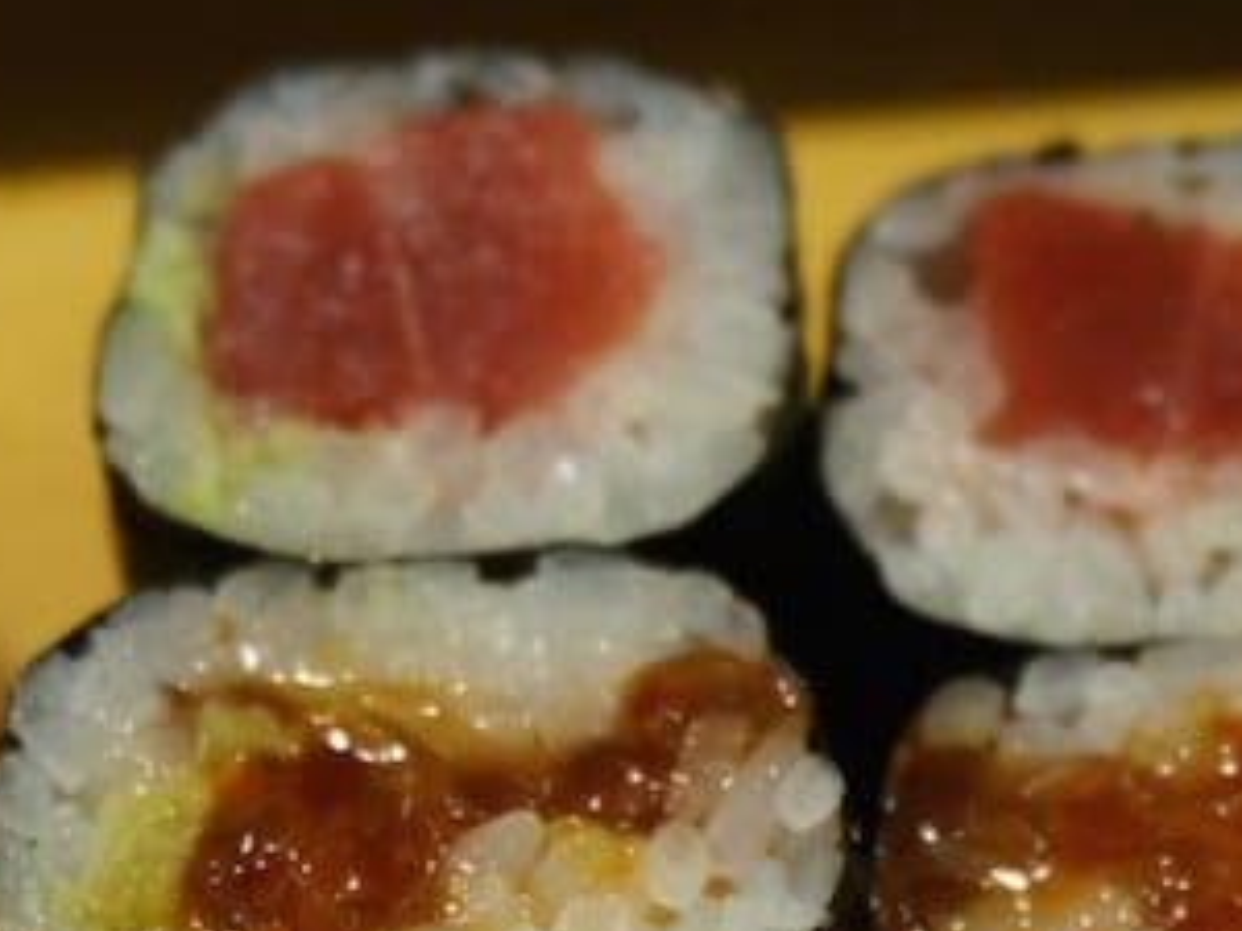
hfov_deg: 16.3
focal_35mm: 119
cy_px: 968
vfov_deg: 12.3
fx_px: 4280
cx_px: 1130
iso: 1250
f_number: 5
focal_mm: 31
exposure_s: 1/60
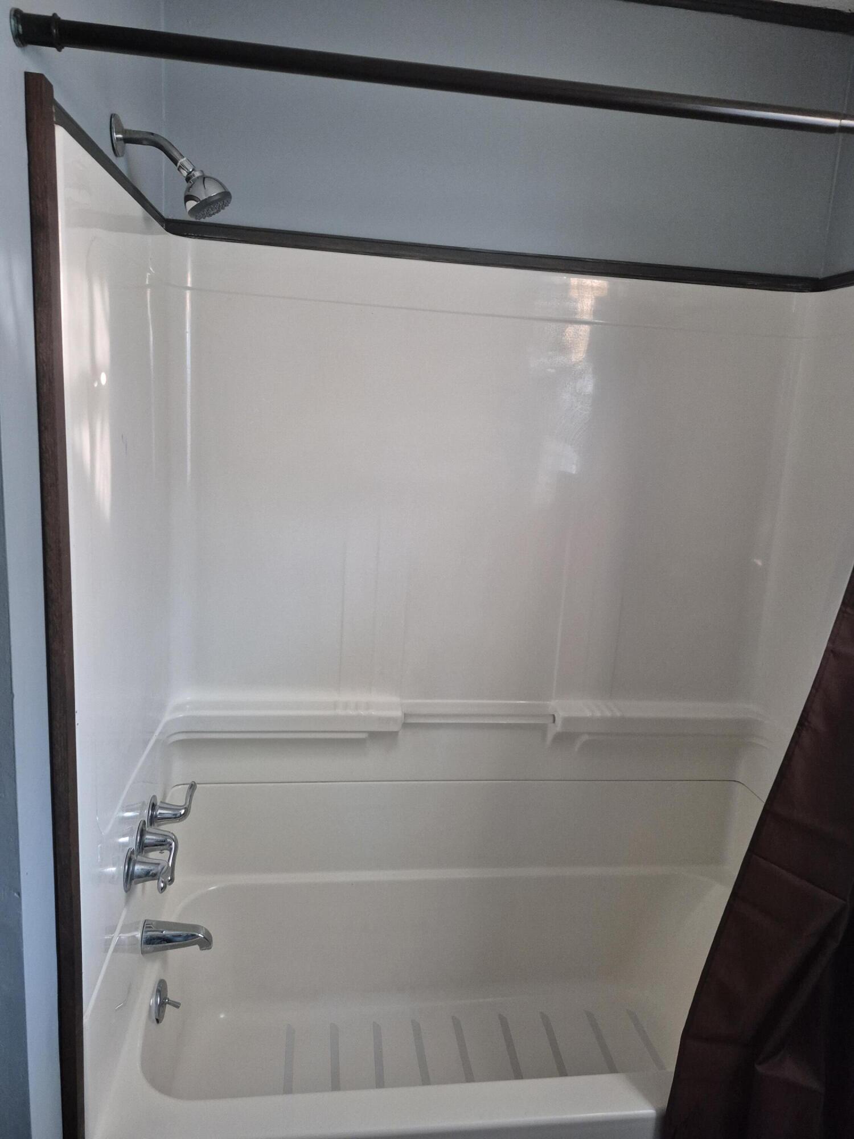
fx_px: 757
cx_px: 427
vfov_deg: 73.9
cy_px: 570
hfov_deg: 58.9
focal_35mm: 23
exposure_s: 1/120
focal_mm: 5.4
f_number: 1.8
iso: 640
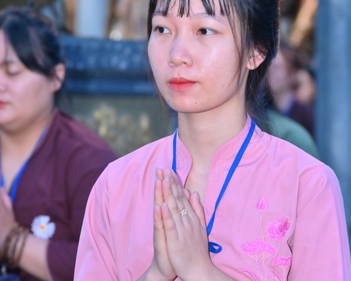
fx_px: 2369
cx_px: 130
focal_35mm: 228
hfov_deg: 8.5
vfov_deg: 6.8
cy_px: 237
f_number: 5
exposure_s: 1/100
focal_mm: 120
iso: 2500
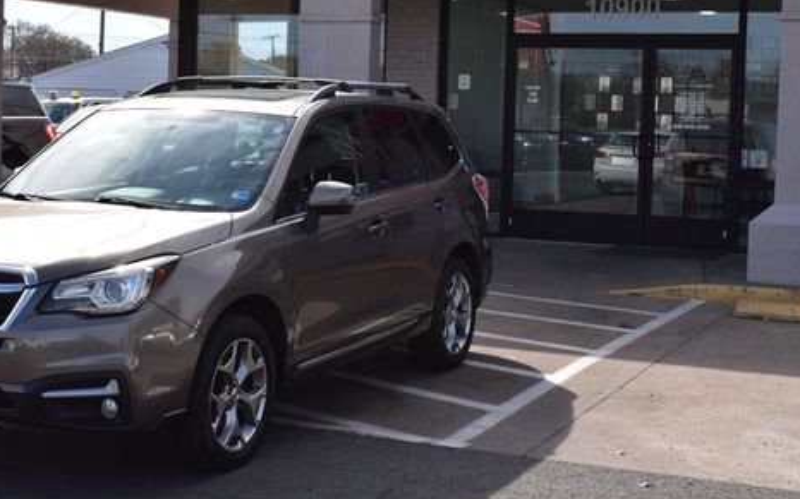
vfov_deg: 20.6
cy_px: 195
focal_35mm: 63
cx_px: 403
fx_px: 1373
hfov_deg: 32.5
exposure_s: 1/500
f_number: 11
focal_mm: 30
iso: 400
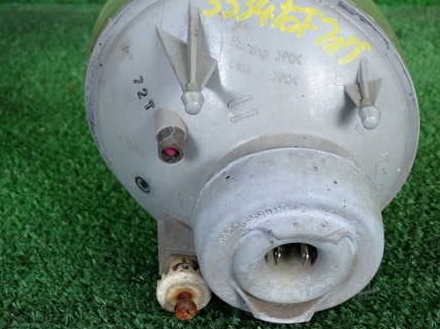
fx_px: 1080
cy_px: 127
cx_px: 271
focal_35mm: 85
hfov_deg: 23.0
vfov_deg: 17.3
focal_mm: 11.09
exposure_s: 1/125
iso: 320
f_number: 3.6
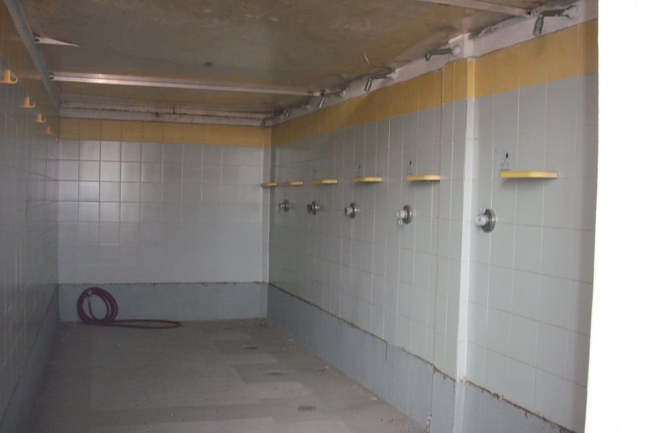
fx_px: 668
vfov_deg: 35.9
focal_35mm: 37
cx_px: 329
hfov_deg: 51.9
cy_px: 242
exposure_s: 1/30
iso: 160
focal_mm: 6.3
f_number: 3.1
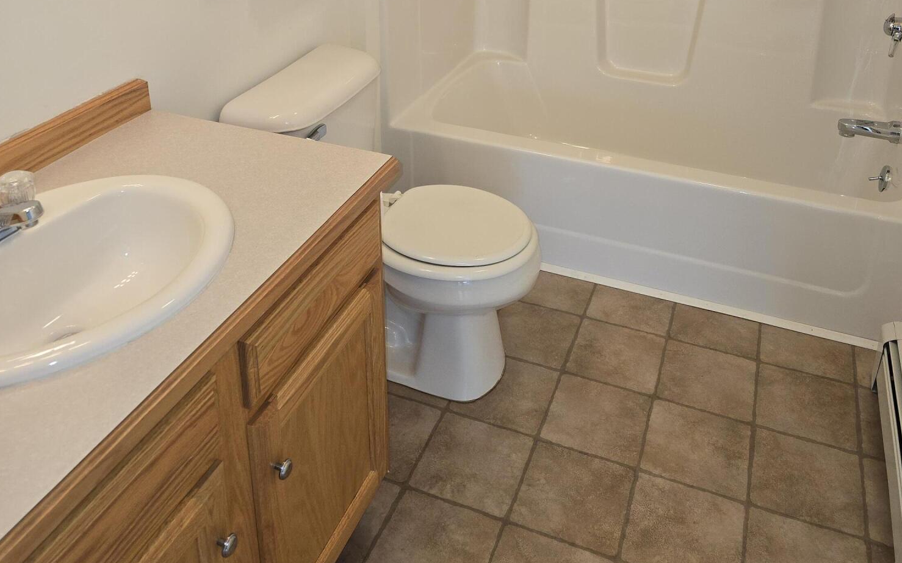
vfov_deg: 35.6
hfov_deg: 58.2
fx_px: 811
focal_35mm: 33
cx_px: 452
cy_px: 35
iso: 80
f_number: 1.7
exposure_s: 1/60
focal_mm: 6.3
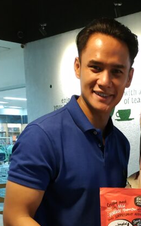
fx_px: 388
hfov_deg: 19.9
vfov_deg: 29.7
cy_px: 241
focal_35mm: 63
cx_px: 143
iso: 400
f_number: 1.9
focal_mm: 3.94
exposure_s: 1/20
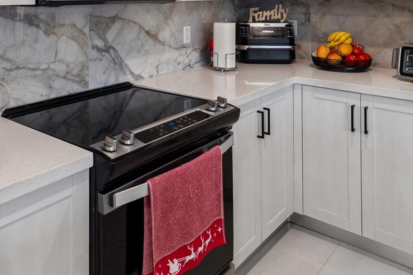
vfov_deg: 35.6
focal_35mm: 33
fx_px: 378
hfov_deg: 56.8
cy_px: -8
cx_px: 165
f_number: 7.1
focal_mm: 16
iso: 320
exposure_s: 1/60
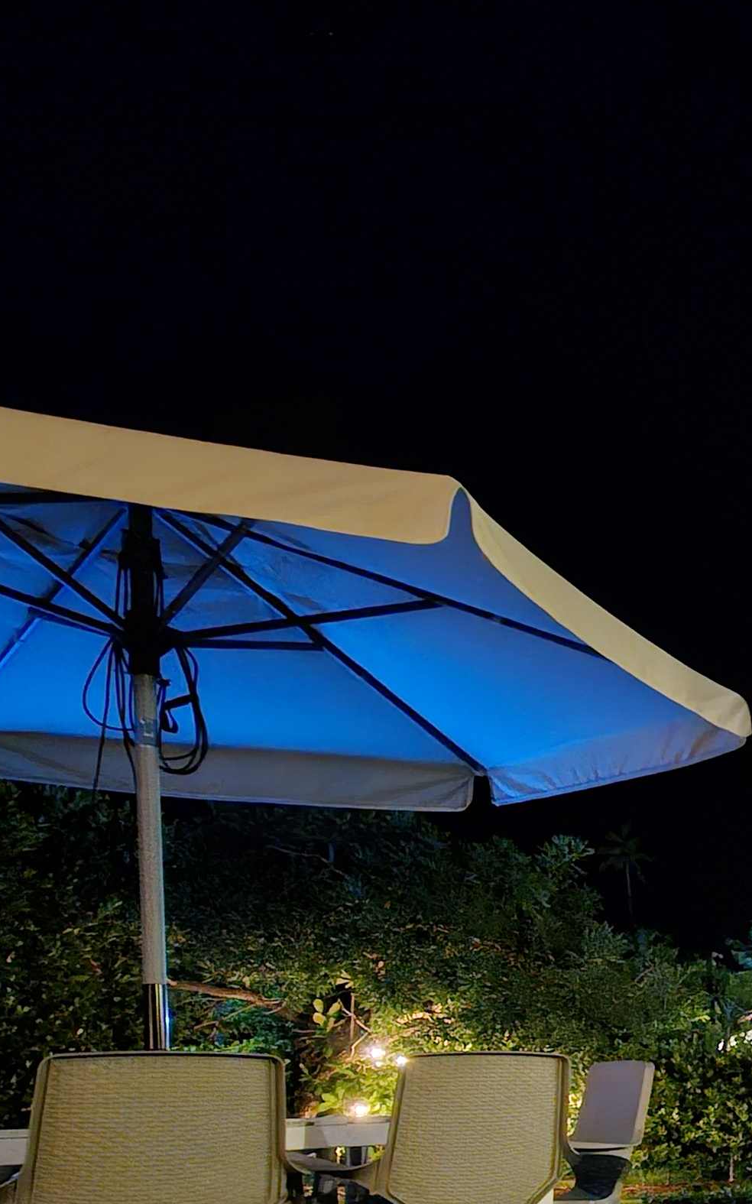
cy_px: 1054
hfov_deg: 23.2
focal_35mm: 35
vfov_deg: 50.0
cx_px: 1290
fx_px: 1148
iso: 1600
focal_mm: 2.2
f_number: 2.2
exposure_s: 1/7
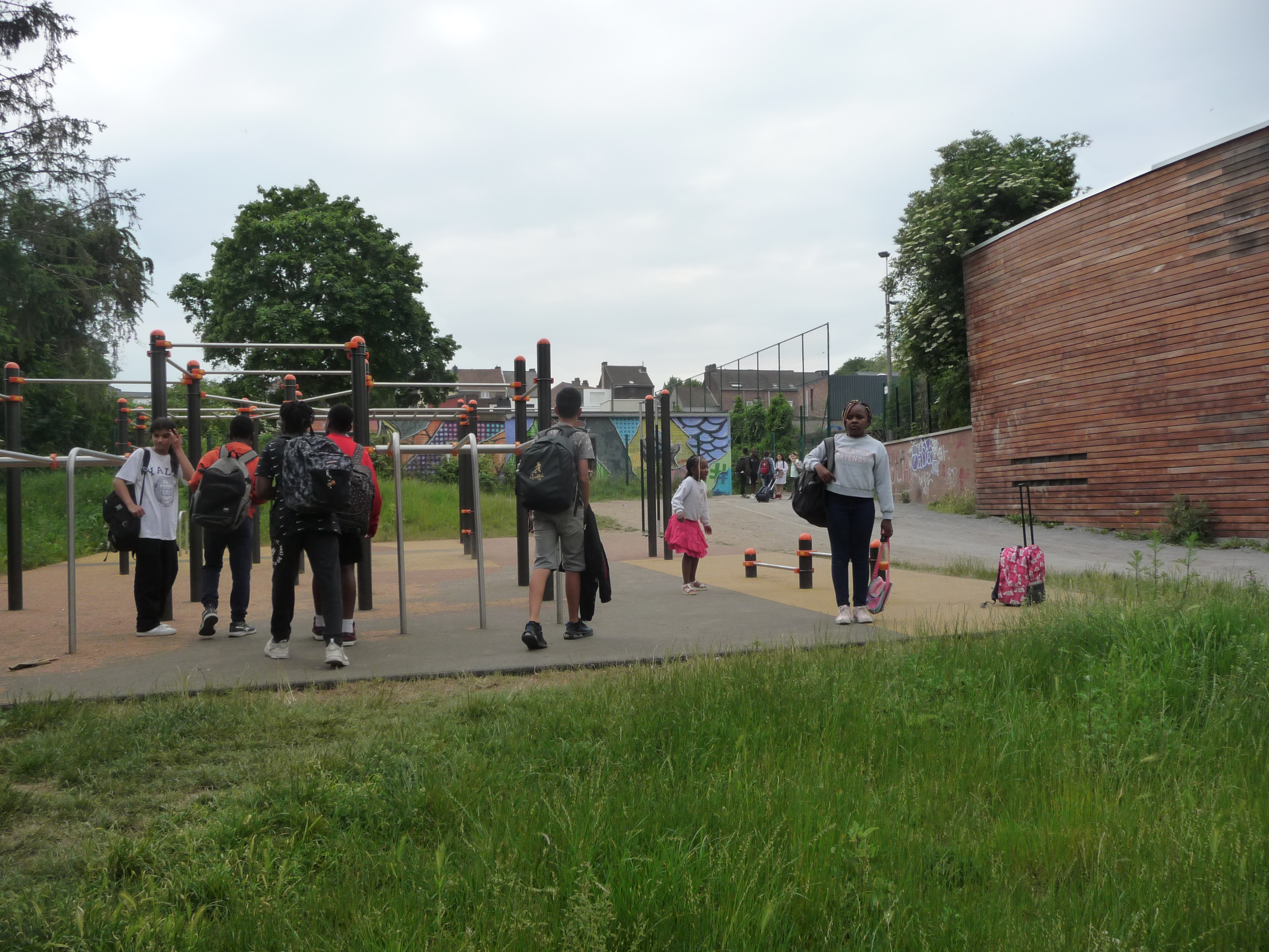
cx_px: 634
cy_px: 476
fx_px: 1026
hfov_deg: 63.4
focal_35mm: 28
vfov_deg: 49.7
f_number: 3.3
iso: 160
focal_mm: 4.7
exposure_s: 1/800
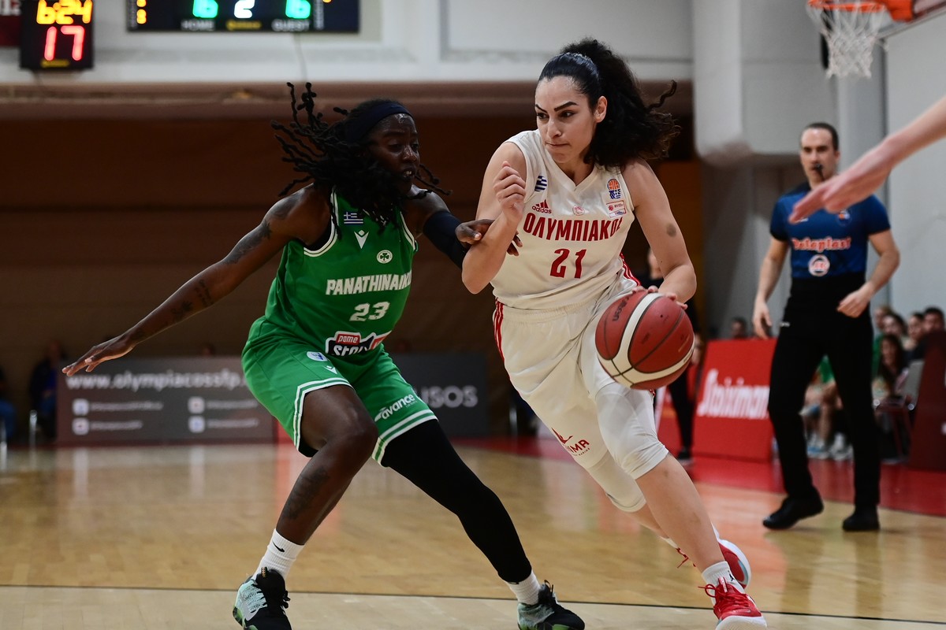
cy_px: 315
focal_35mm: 70
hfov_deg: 28.8
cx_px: 473
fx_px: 1839
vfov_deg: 19.5
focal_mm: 70
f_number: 2.8
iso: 3200
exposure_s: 1/800
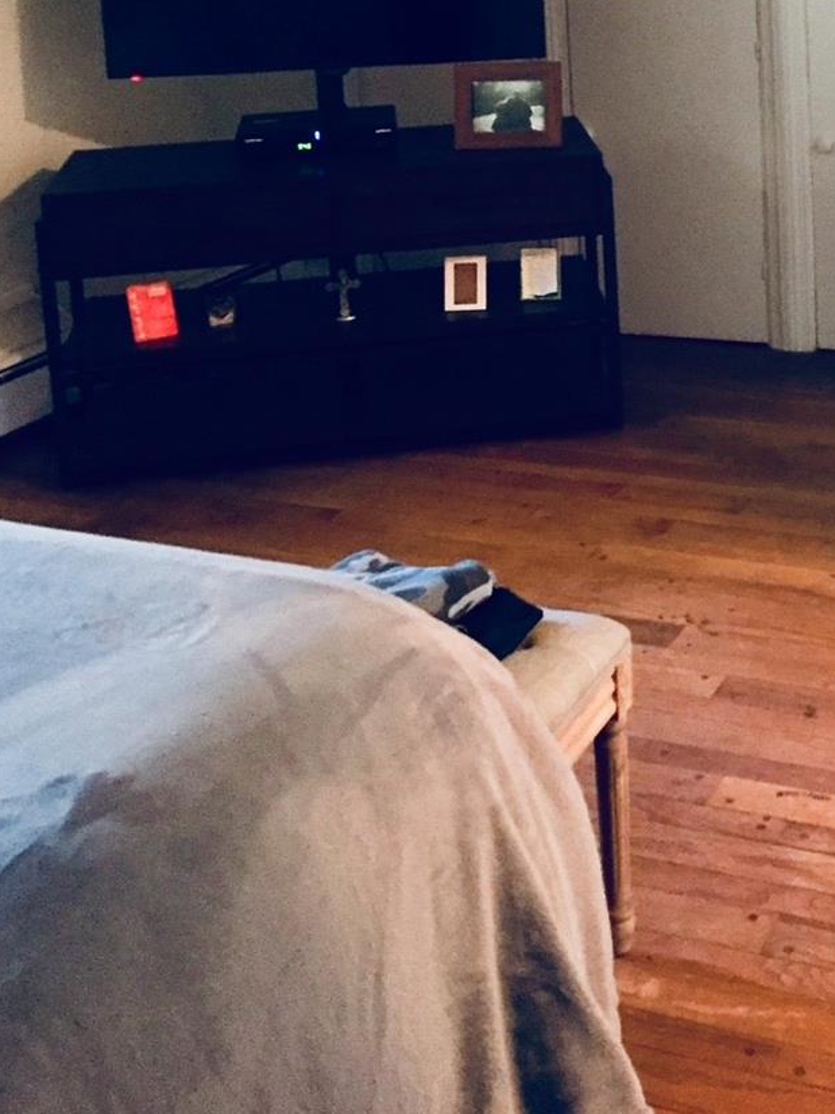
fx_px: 1736
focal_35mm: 54
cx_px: 741
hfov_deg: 26.2
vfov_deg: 33.5
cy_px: 99
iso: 250
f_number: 2.2
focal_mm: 4.15
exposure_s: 1/15
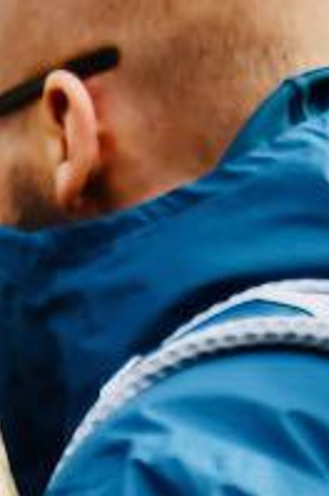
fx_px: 8226
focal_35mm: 598
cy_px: 815
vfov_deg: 3.4
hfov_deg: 2.3
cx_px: -466
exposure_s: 1/250
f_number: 5.6
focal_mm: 72
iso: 280
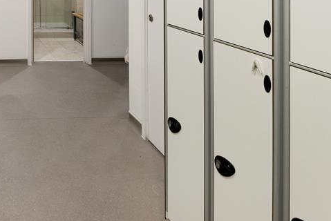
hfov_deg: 44.1
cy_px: -37
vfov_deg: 31.5
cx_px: -10
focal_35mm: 36
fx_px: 331
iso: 800
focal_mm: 15
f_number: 9
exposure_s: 1/20
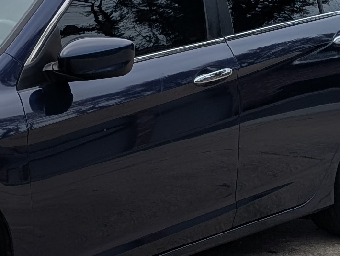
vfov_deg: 10.8
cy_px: 145
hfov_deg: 14.0
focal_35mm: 138
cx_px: -15
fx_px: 1357
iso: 20
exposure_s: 1/630
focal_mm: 6.9
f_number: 1.68
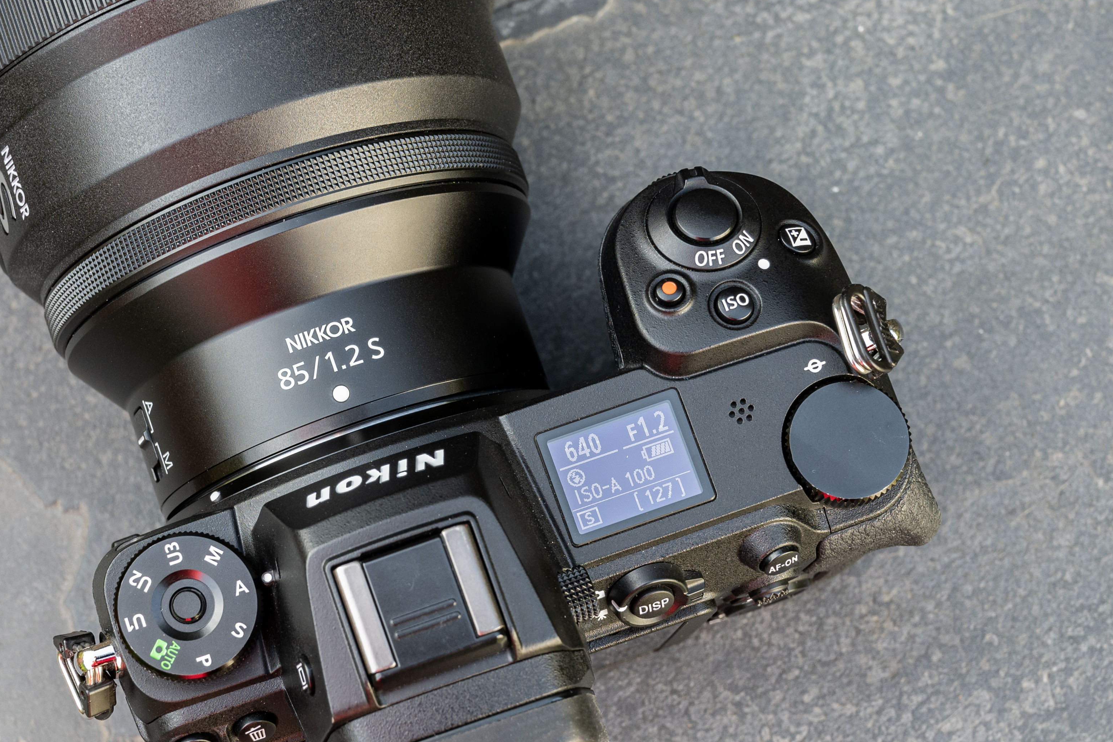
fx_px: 2473
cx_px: 435
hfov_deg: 25.3
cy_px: 444
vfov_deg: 17.0
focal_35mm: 80
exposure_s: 1/60
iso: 500
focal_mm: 42
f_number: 8
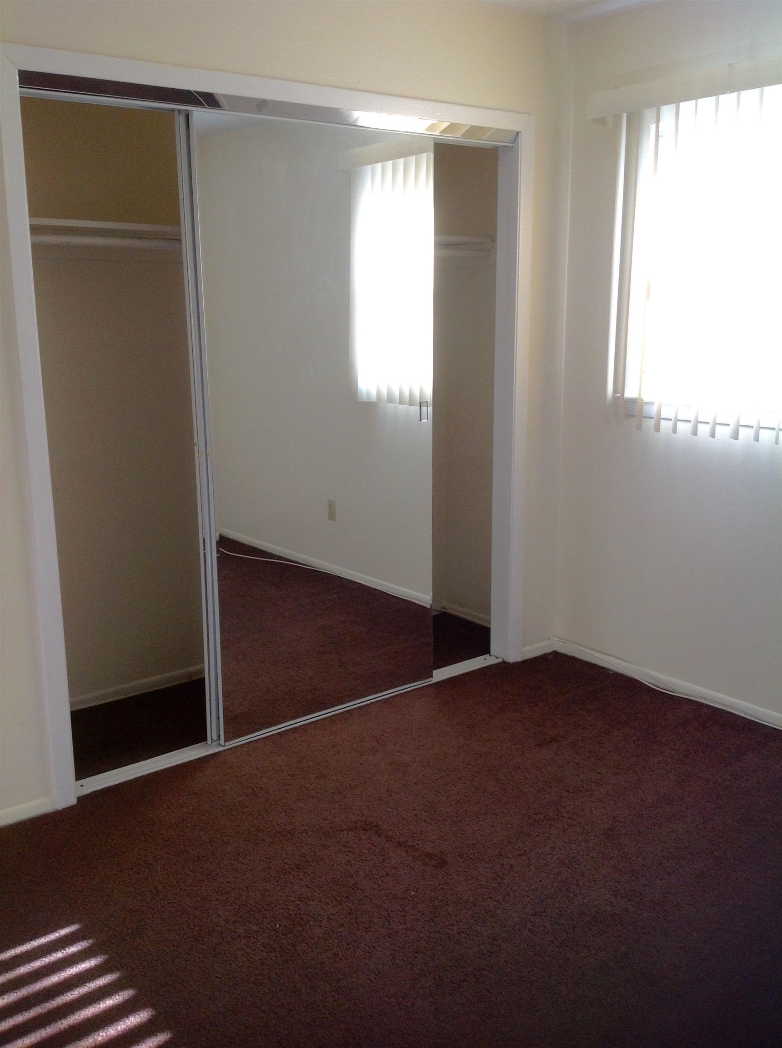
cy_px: 524
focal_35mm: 35
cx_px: 391
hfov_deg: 40.6
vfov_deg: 52.7
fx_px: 1057
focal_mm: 4.28
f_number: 2.4
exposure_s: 1/100
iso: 80
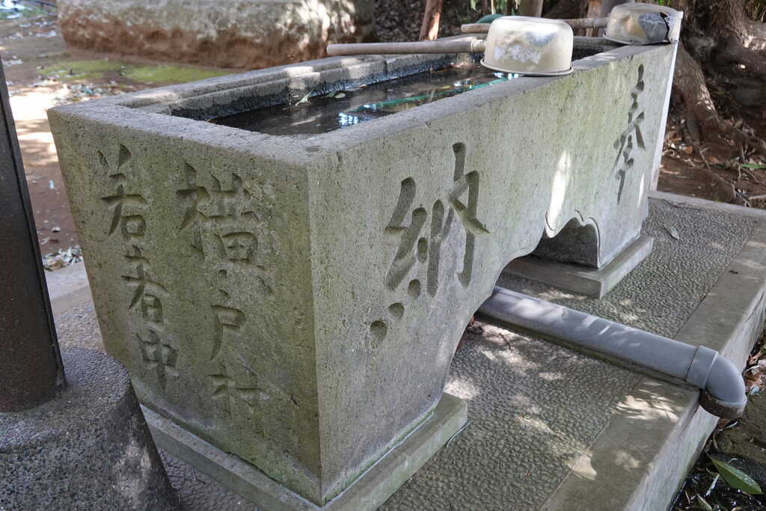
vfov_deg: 38.9
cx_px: 383
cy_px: 256
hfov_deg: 55.8
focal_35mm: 34
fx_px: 723
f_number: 3.5
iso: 320
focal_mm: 12.51
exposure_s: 1/40
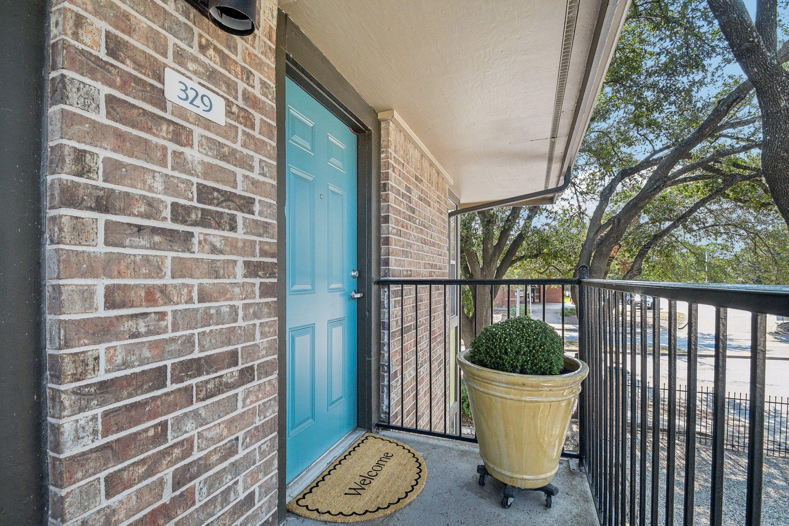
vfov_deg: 77.3
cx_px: 394
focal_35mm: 15
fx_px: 329
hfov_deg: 100.4
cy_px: 263
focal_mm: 10
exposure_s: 1/50
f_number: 8
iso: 400
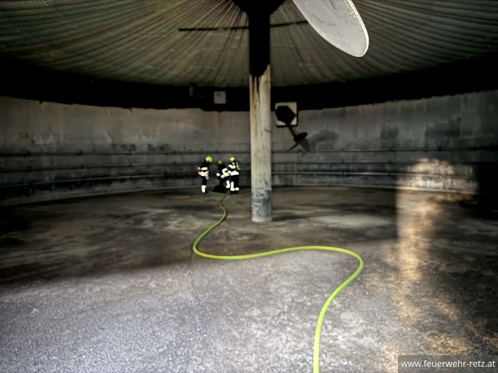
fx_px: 345
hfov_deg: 71.6
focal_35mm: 24
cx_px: 249
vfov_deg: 56.8
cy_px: 186
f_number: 1.78
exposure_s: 1/2
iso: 1600
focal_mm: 6.76
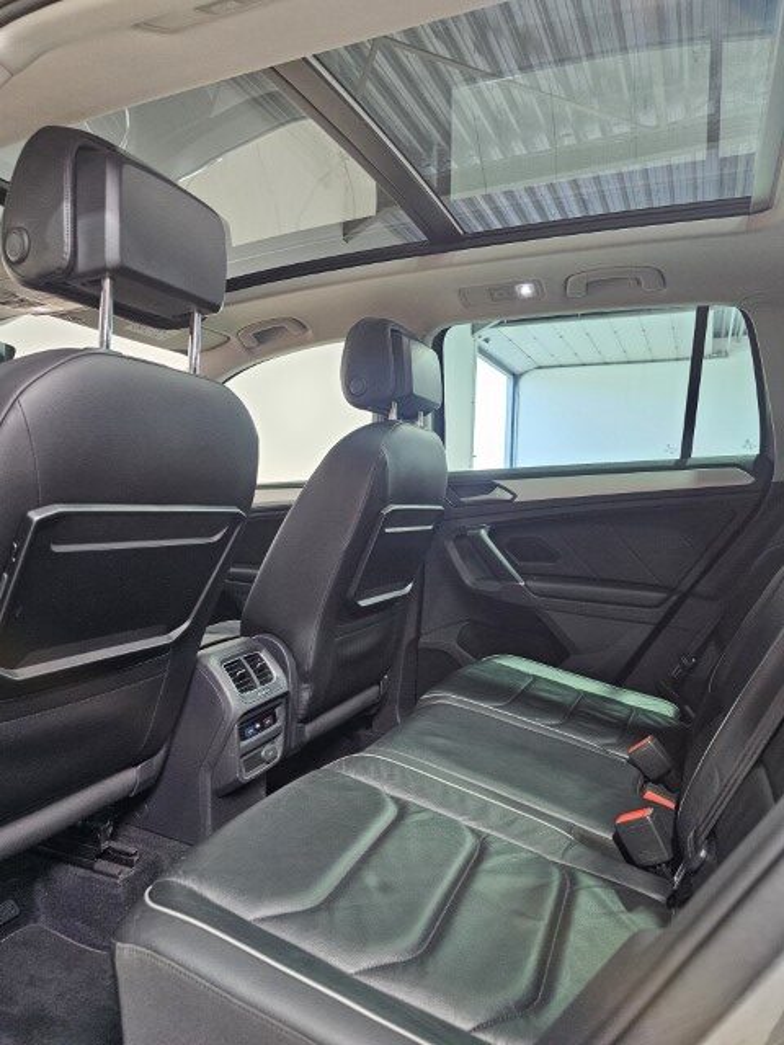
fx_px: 695
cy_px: 522
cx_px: 392
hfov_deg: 58.9
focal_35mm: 23
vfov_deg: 73.9
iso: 640
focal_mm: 6.3
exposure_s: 1/142
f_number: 1.7
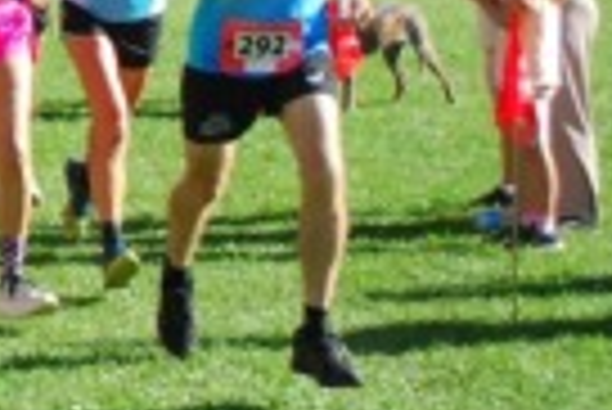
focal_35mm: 240
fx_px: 4084
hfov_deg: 8.2
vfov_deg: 5.7
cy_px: -140
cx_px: -580
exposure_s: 1/800
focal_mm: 34
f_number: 5
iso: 320
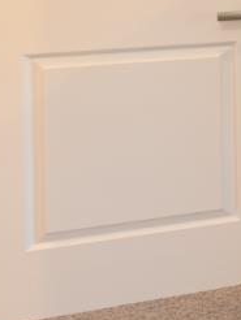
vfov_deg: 22.7
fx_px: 760
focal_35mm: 82
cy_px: -16
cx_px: 901
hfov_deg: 8.9
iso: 320
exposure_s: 1/10
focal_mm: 14
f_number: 7.1
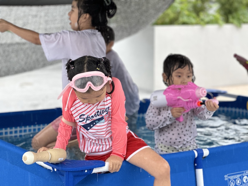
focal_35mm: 77
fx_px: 552
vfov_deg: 19.1
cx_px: 124
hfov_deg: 25.3
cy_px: 93
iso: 125
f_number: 2.8
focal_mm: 9
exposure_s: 1/121
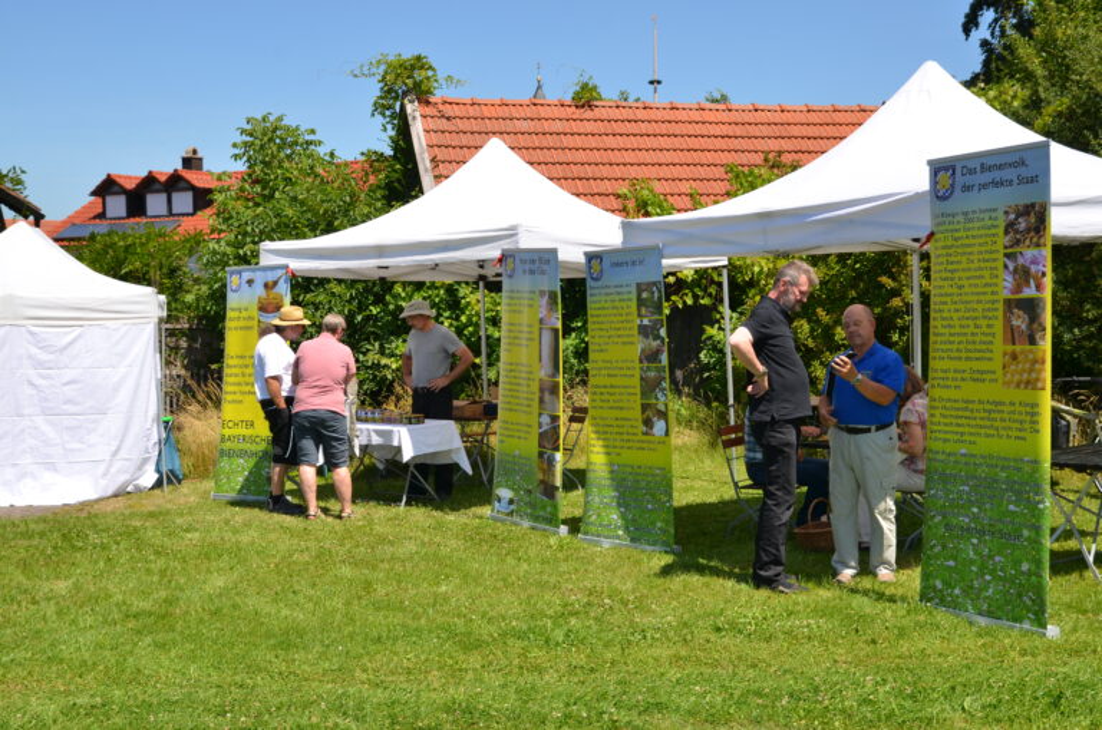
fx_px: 1467
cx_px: 551
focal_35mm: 48
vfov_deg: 28.0
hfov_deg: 41.2
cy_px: 365
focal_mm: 32
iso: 100
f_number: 8
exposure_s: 1/250
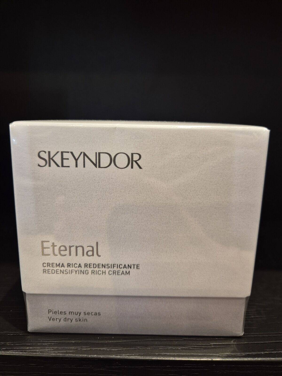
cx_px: 141
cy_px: 188
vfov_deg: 73.9
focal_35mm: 23
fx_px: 250
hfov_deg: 58.9
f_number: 1.8
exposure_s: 1/57
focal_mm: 5.4
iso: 160
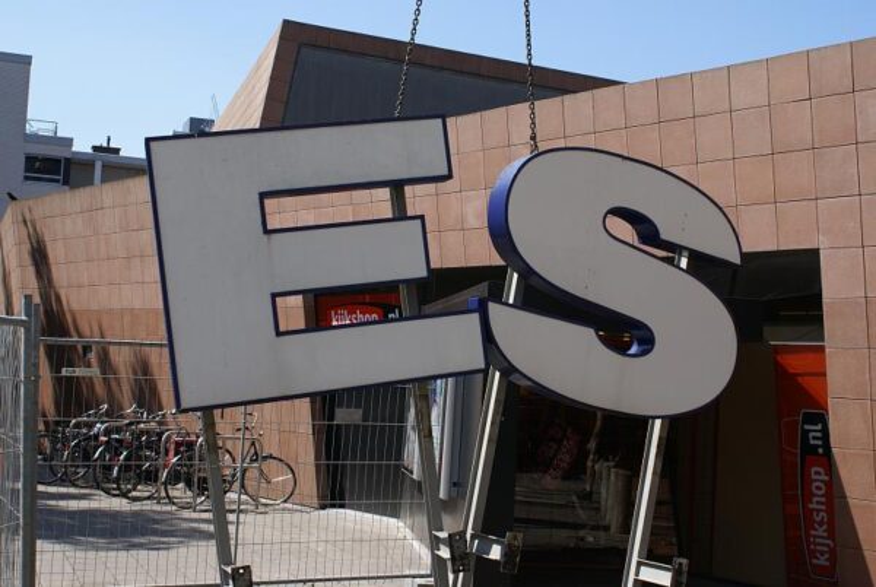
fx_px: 1279
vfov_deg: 25.8
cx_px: 438
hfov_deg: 37.8
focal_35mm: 52
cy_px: 294
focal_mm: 35
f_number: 9
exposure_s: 1/160
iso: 100
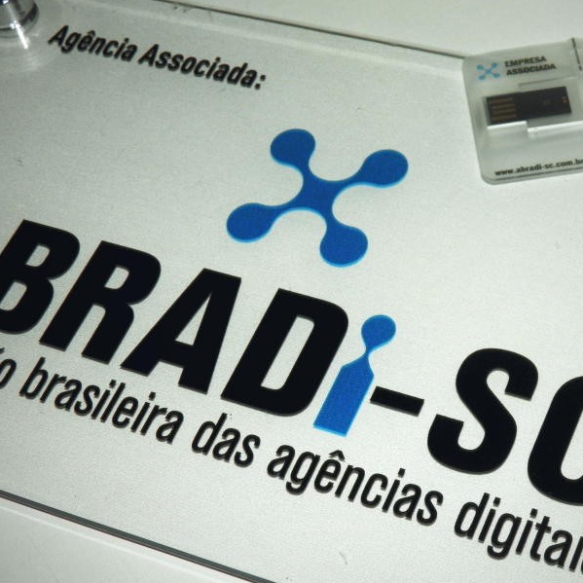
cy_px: 321
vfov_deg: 23.4
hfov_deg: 23.3
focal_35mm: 74
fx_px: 1410
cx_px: 344
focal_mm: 8.9
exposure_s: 1/80
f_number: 3.5
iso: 100
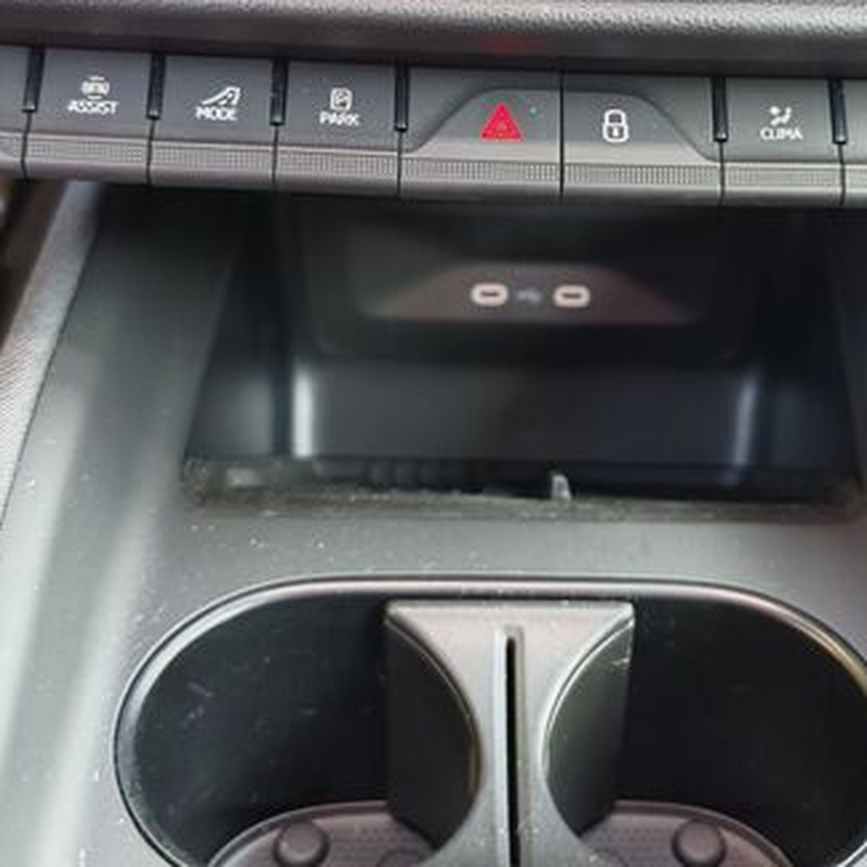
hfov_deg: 36.6
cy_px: 280
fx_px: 1303
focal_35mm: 46
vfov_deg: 36.4
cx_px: 547
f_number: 1.63
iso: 640
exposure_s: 1/32.3
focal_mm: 8.72
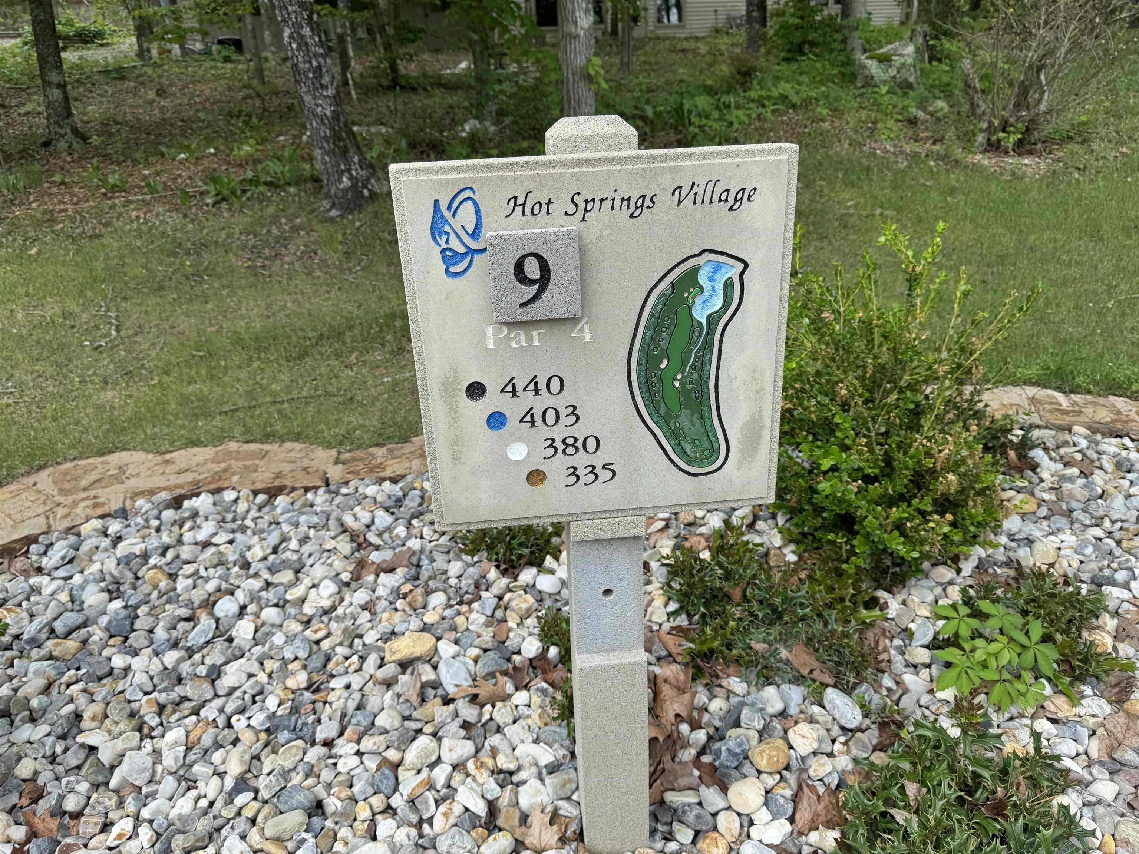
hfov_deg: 71.6
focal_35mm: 24
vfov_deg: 56.8
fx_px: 790
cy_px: 427
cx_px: 570
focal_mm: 6.76
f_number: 1.78
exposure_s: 1/1560
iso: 80
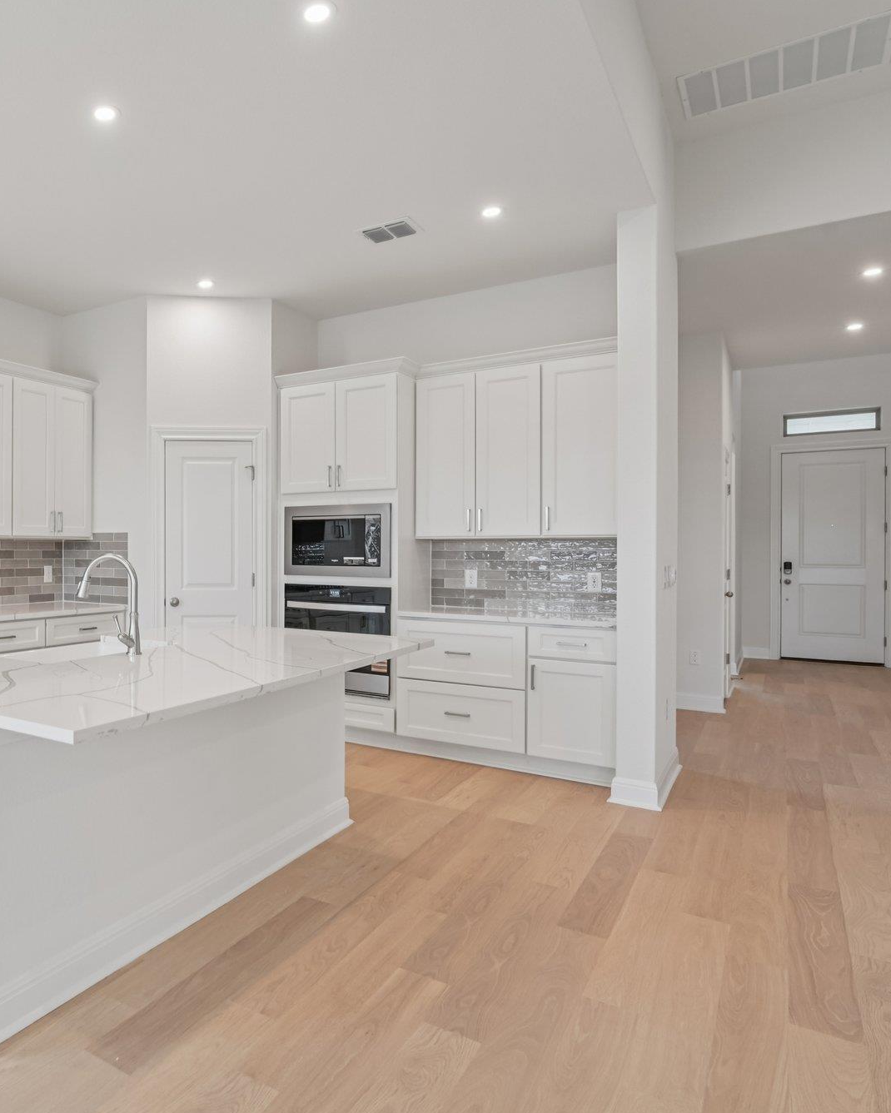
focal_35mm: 23
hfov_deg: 54.4
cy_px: 553
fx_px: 767
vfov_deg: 71.9
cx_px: 131
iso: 800
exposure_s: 1/80
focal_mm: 16.2
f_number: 8
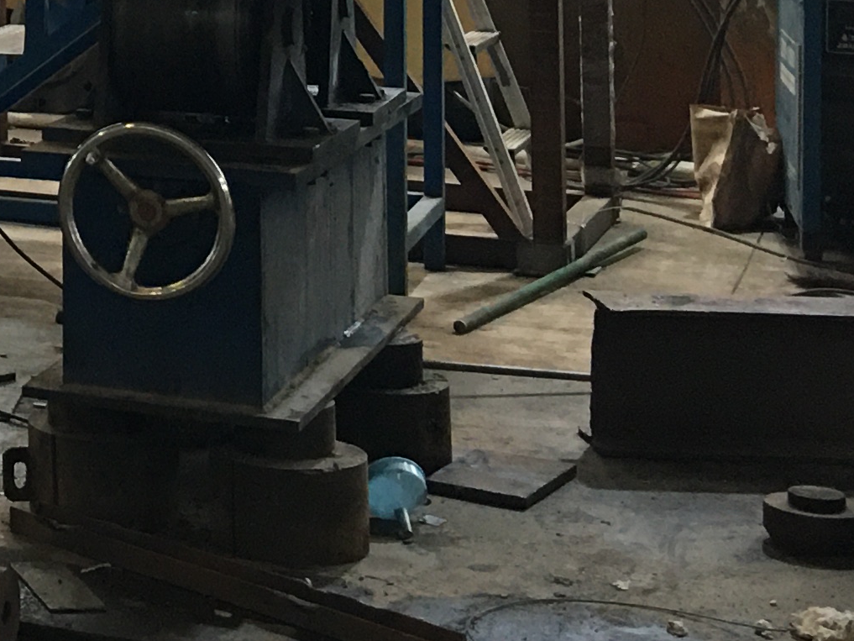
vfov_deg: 12.2
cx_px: -493
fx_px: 2837
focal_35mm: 115
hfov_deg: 15.5
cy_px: -376
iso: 64
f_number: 2.2
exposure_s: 1/17
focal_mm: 4.15
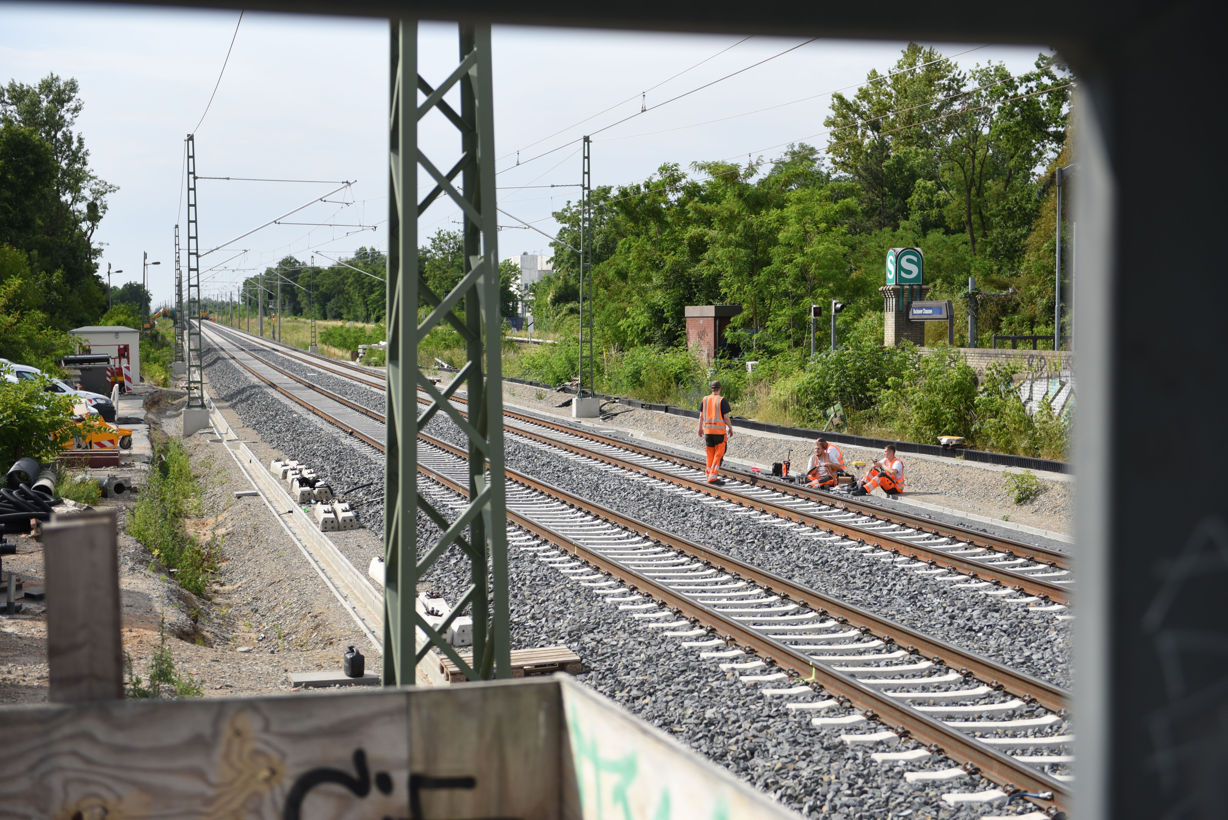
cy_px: 410
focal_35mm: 60
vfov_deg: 22.6
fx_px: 2047
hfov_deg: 33.4
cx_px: 614
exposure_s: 1/4000
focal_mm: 60
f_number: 2.8
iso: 200
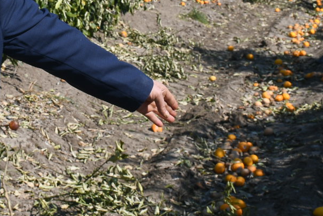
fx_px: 1086
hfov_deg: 16.8
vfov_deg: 11.2
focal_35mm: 121
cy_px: 1
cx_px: 82
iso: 250
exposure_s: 1/500
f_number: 11
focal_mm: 30
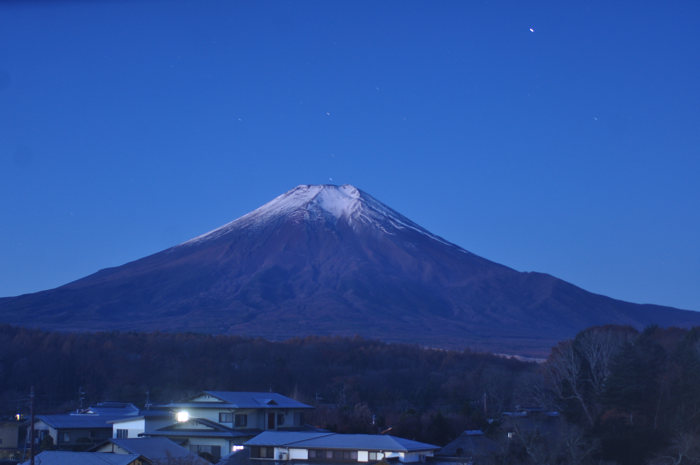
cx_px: 350
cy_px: 232
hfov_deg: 36.9
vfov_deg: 25.0
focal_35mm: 54
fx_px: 1049
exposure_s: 30
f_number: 3.8
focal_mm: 36
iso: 200
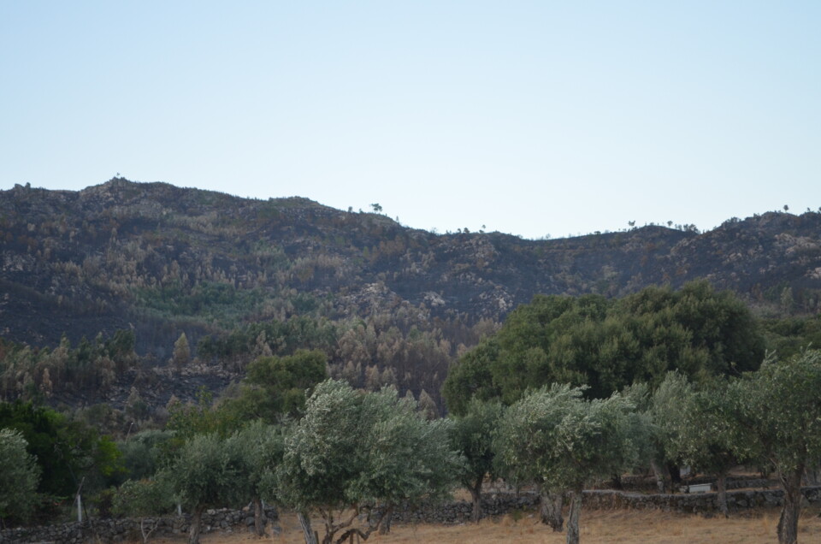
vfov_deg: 16.5
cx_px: 410
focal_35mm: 82
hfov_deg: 24.7
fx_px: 1878
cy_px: 272
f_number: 5.6
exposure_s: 1/125
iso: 400
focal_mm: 55
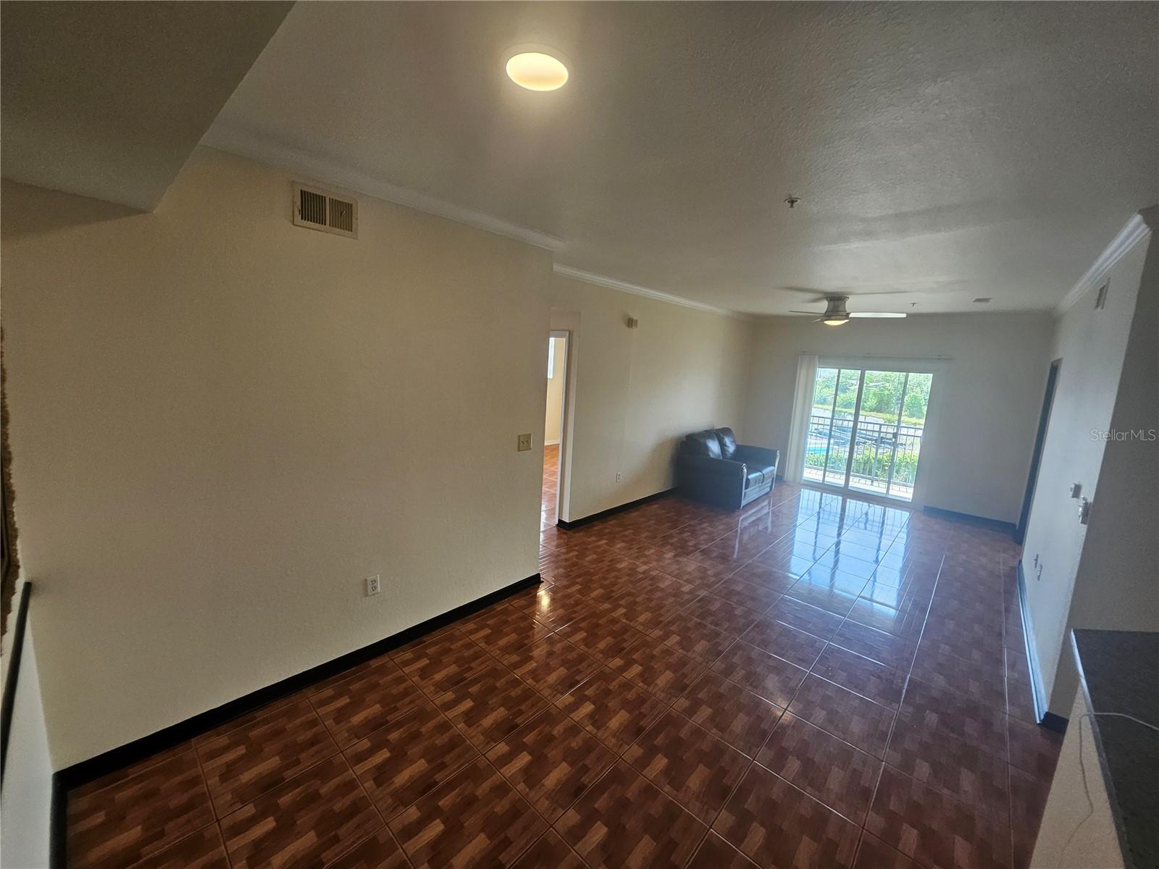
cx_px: 580
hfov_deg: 106.2
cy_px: 434
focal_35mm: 13
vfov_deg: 89.9
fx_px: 435
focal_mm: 1.74
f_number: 2.2
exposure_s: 1/60
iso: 64
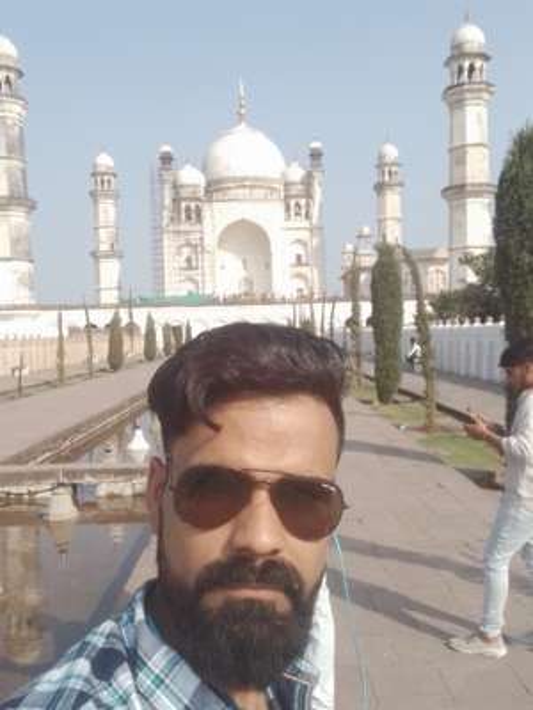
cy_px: 355
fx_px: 719
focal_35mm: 35
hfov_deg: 40.7
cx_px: 266
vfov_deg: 52.6
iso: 50
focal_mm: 2.24
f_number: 2.2
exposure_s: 1/500
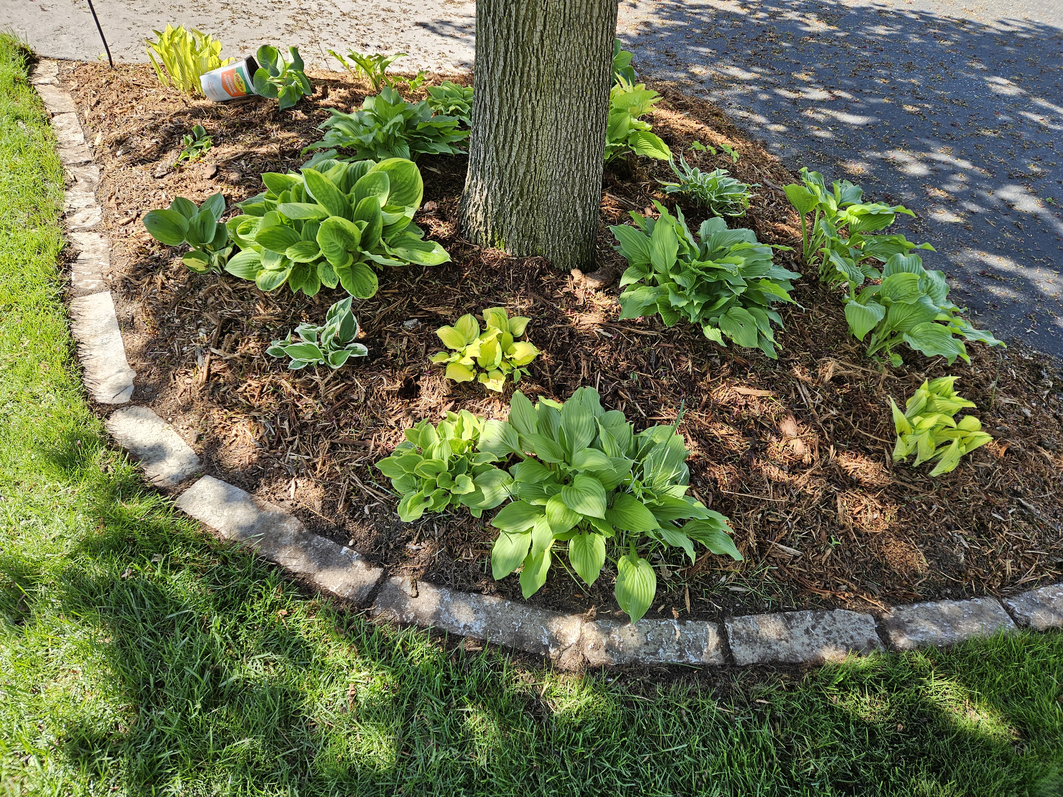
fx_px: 706
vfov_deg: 58.9
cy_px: 398
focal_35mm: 23
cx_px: 532
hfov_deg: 73.9
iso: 25
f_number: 1.8
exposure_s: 1/237
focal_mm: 5.4
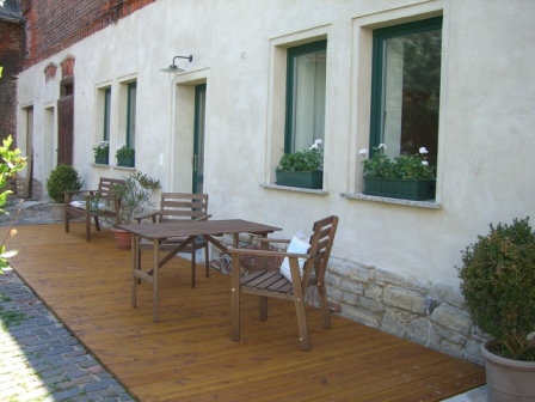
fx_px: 587
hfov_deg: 49.0
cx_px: 268
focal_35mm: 38
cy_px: 201
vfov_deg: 37.7
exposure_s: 1/200
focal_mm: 6.2
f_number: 2.7
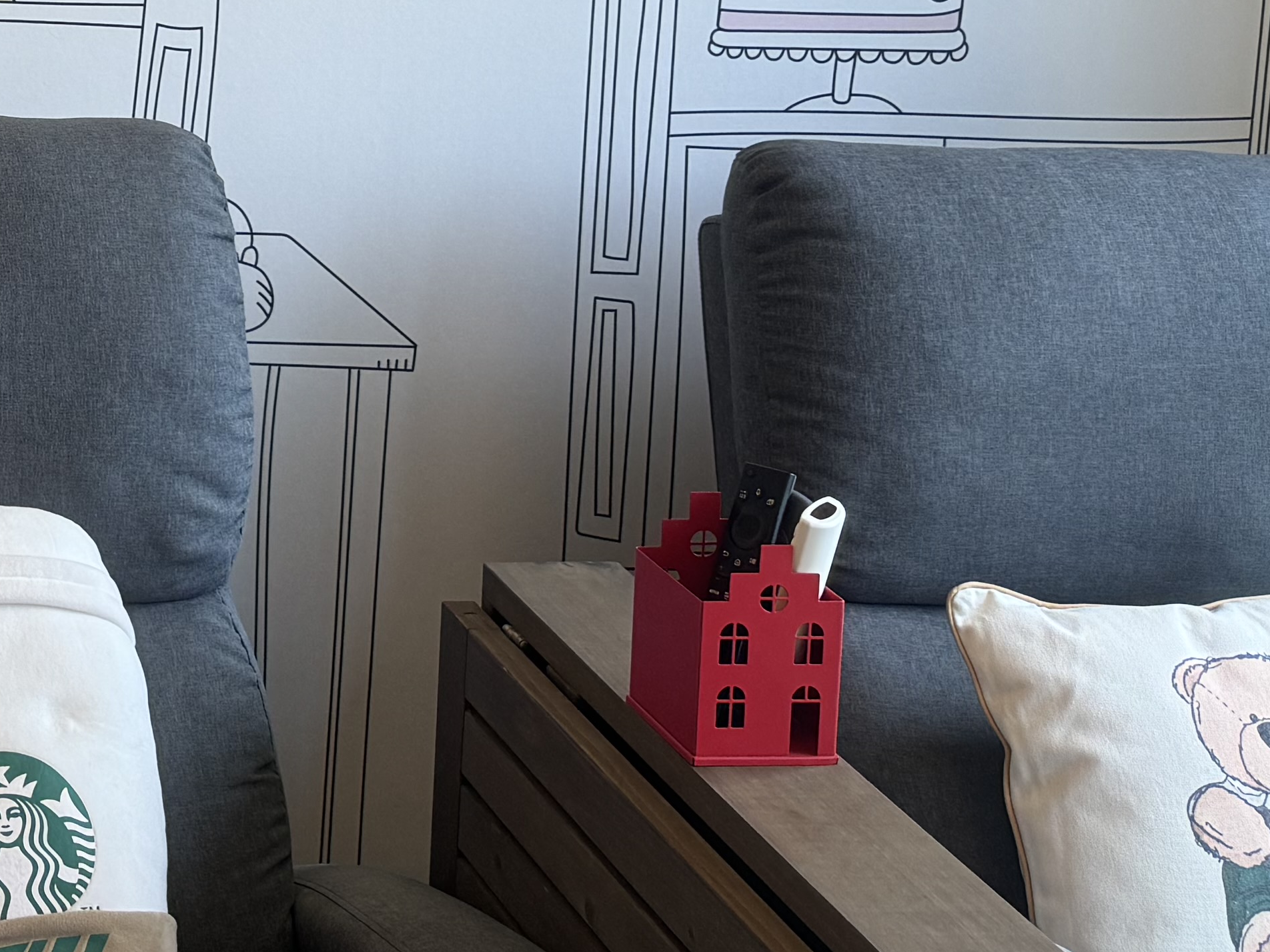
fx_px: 2642
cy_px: -251
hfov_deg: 23.1
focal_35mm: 72
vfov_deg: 19.1
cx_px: -506
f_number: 1.78
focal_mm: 6.76
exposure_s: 1/100
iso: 100
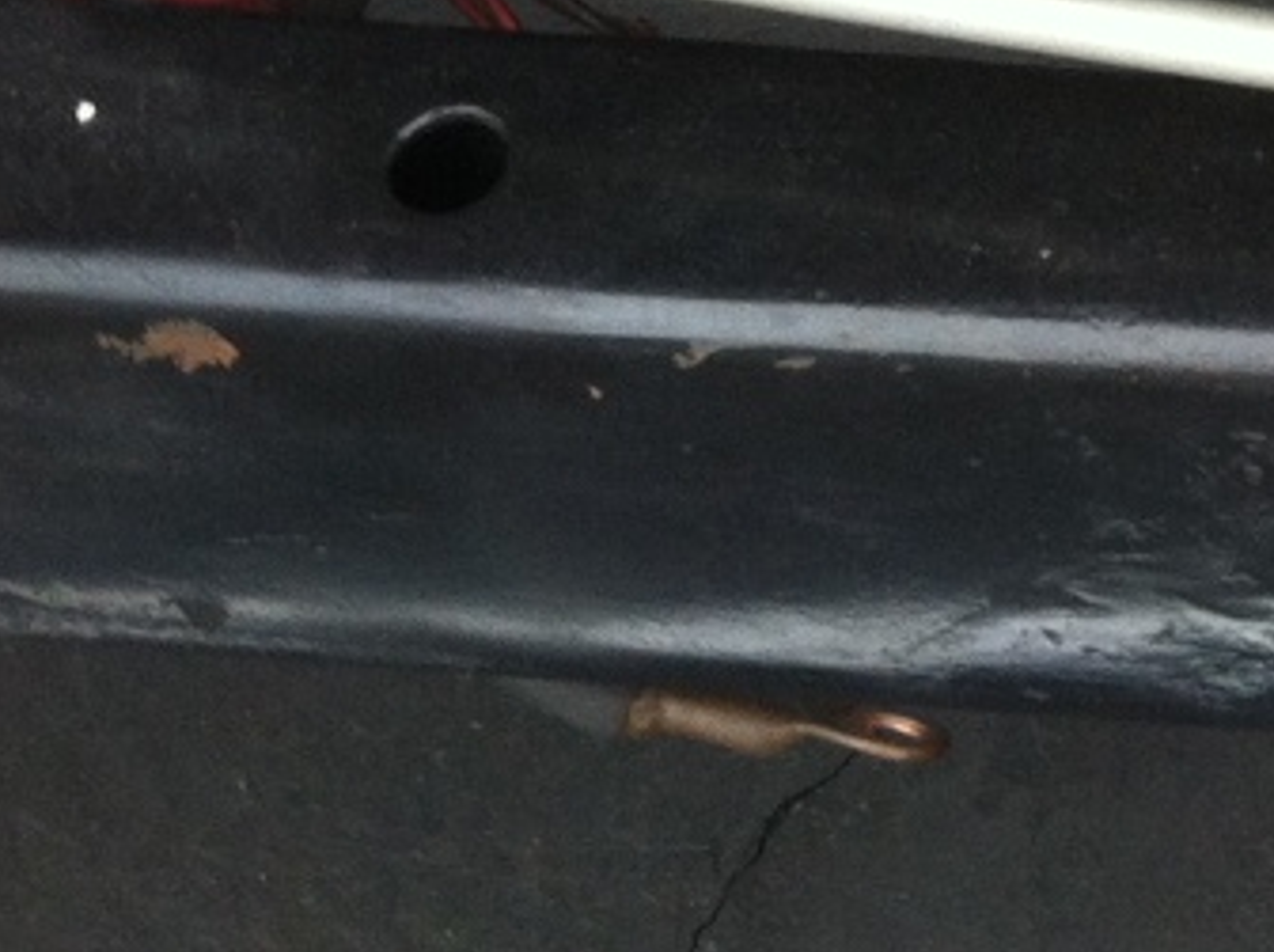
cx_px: 2298
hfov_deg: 13.2
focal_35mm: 135
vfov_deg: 10.3
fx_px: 4961
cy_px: -789
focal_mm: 3.85
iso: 100
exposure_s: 1/120
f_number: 2.8
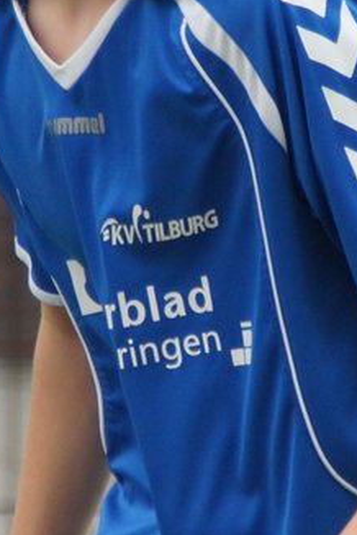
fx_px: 13967
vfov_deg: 2.2
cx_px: 171
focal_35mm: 941
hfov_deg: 1.5
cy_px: 386
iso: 400
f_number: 6.3
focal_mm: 200
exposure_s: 1/800
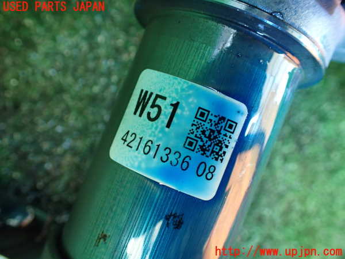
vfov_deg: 46.8
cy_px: 130
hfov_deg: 60.0
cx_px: 172
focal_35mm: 30
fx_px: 299
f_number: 2.3
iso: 800
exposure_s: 1/40
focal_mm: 5.4
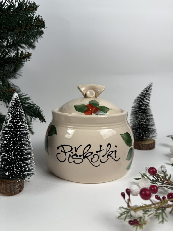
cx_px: 86
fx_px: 160
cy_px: 116
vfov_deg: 71.6
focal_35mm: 24
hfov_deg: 56.8
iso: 64
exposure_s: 1/121
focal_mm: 6.76
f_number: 1.78
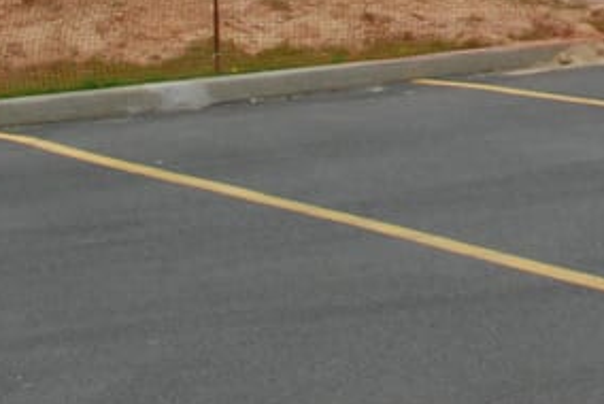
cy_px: -271
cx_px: 655
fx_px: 1999
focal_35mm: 119
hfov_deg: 16.7
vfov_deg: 10.9
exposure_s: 1/200
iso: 800
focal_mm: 22
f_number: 18
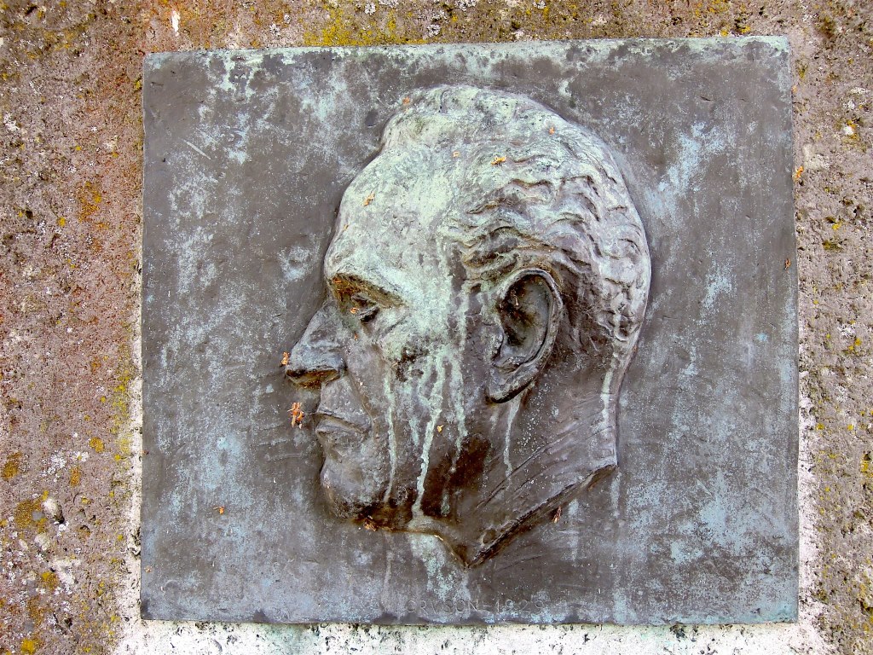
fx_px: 782
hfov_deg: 58.4
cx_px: 436
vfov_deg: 45.4
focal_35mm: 31
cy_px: 328
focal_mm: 5.5
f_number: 3
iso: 160
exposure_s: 1/100
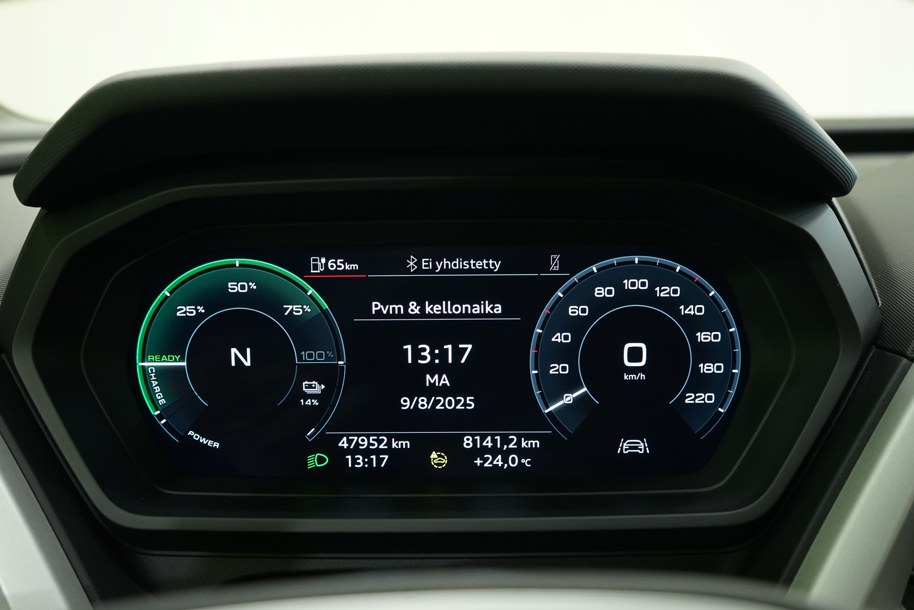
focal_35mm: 33
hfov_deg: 57.2
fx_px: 838
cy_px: 305
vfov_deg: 40.0
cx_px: 457
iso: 1600
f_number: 5.6
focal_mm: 33
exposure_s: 1/25
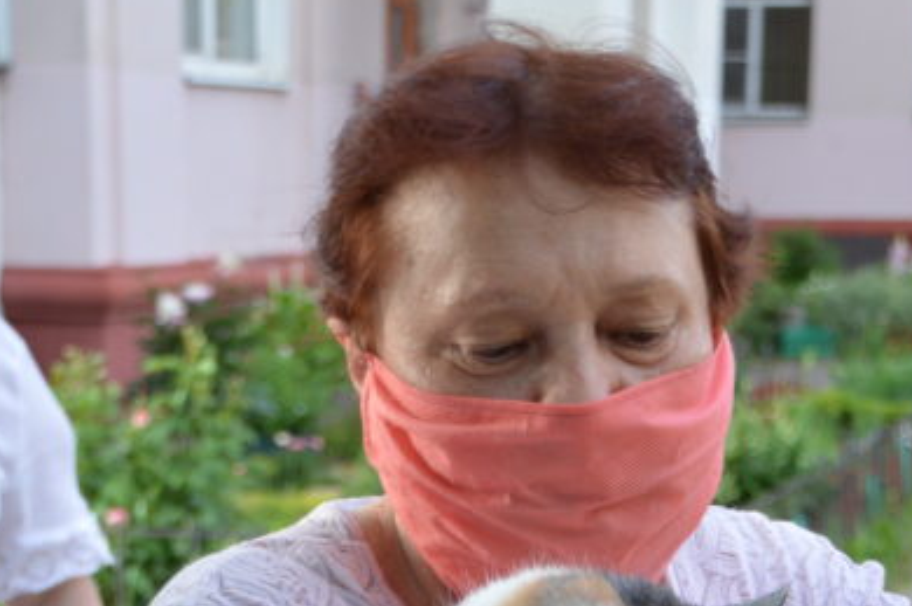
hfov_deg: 15.3
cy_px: 748
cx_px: 528
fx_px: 3390
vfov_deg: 10.0
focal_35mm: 134
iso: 400
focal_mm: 34
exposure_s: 1/100
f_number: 5
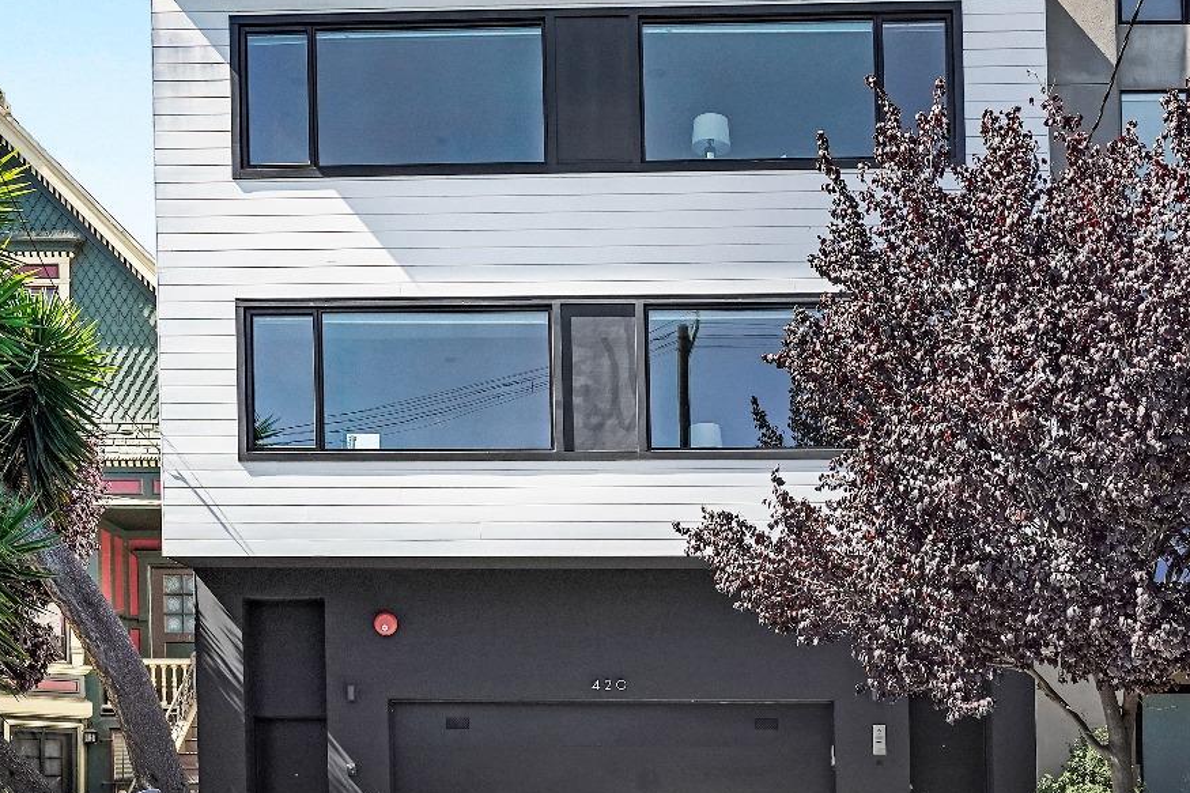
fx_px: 1190
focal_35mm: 36
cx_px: 643
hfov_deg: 53.1
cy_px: 381
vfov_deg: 36.9
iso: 1250
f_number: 8
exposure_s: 1/400
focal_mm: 21
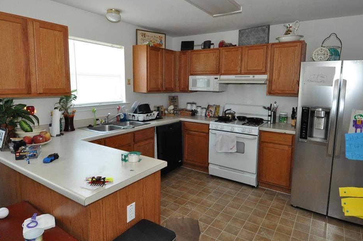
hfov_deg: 79.8
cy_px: 112
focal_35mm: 22
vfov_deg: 58.0
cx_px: 186
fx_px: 217
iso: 2000
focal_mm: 13
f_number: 7.1
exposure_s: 1/60
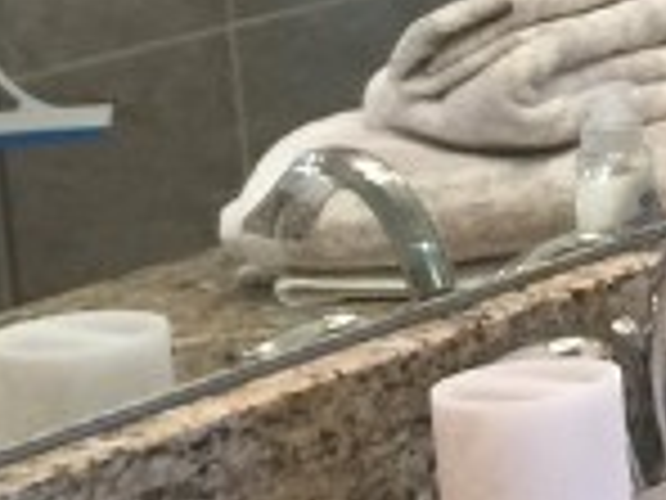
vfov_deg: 7.4
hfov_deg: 9.0
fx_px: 3848
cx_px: 1539
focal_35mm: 200
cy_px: -68
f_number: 2.2
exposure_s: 1/15
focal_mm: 4.15
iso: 32
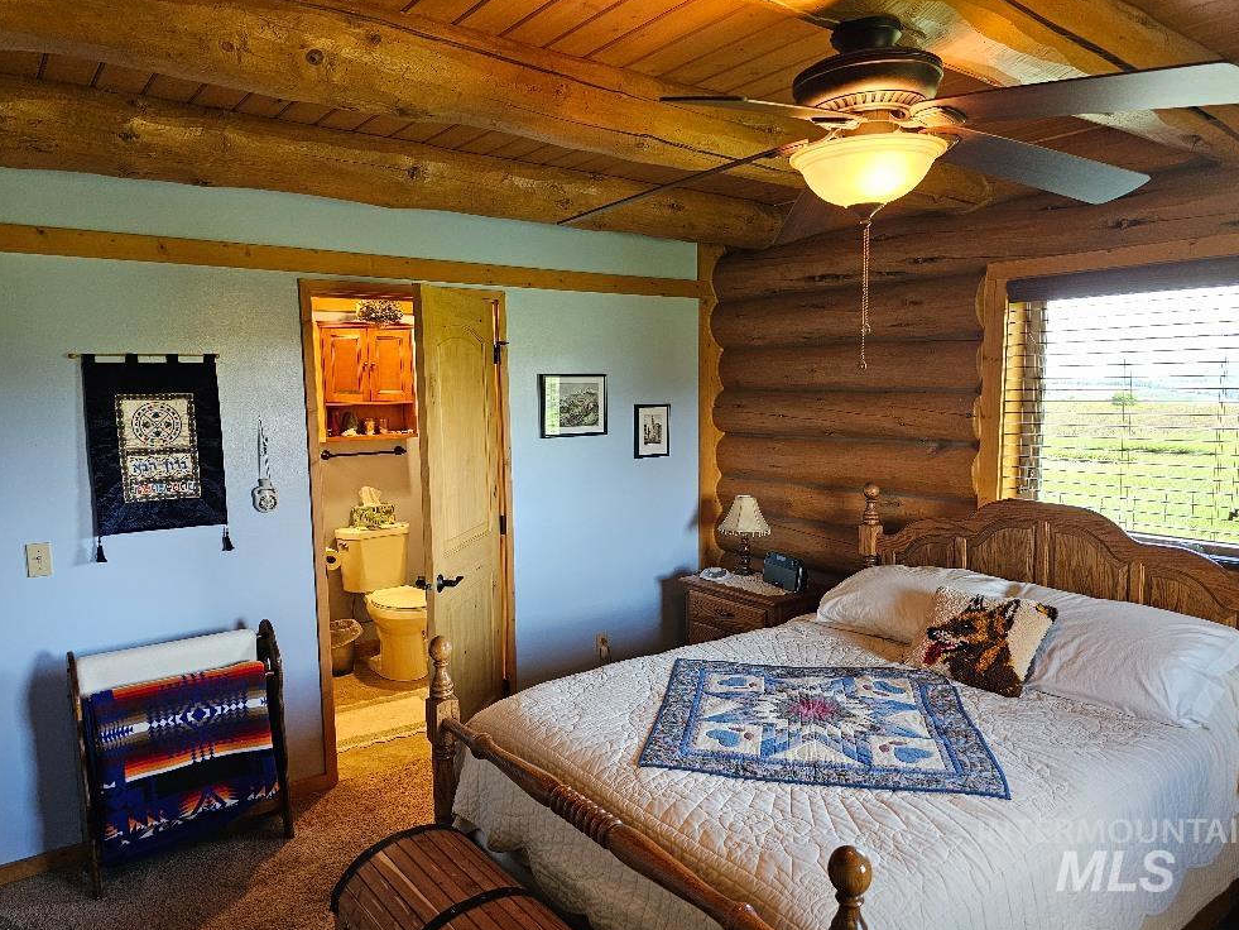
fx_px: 859
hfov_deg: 71.6
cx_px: 623
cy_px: 478
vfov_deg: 56.8
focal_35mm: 24
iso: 500
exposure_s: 1/120
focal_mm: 6.3
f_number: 1.7
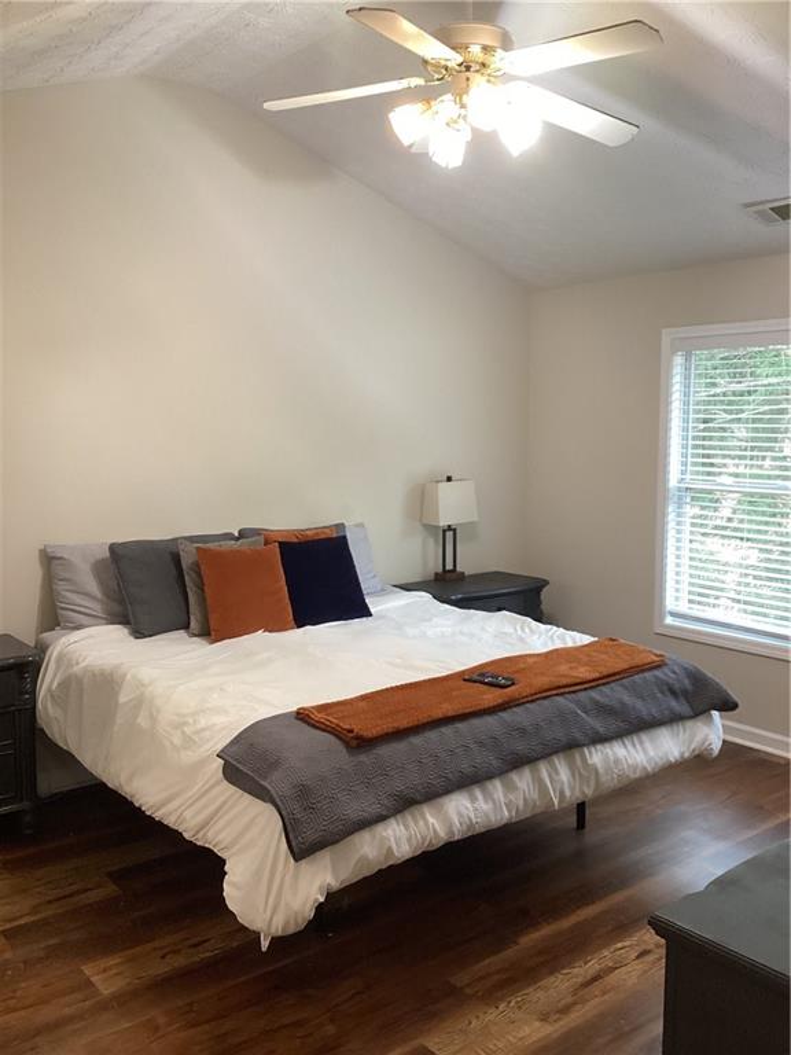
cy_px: 528
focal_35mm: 31
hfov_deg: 45.4
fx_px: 944
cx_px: 396
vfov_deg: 58.4
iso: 125
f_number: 2.4
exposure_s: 1/60
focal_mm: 3.3
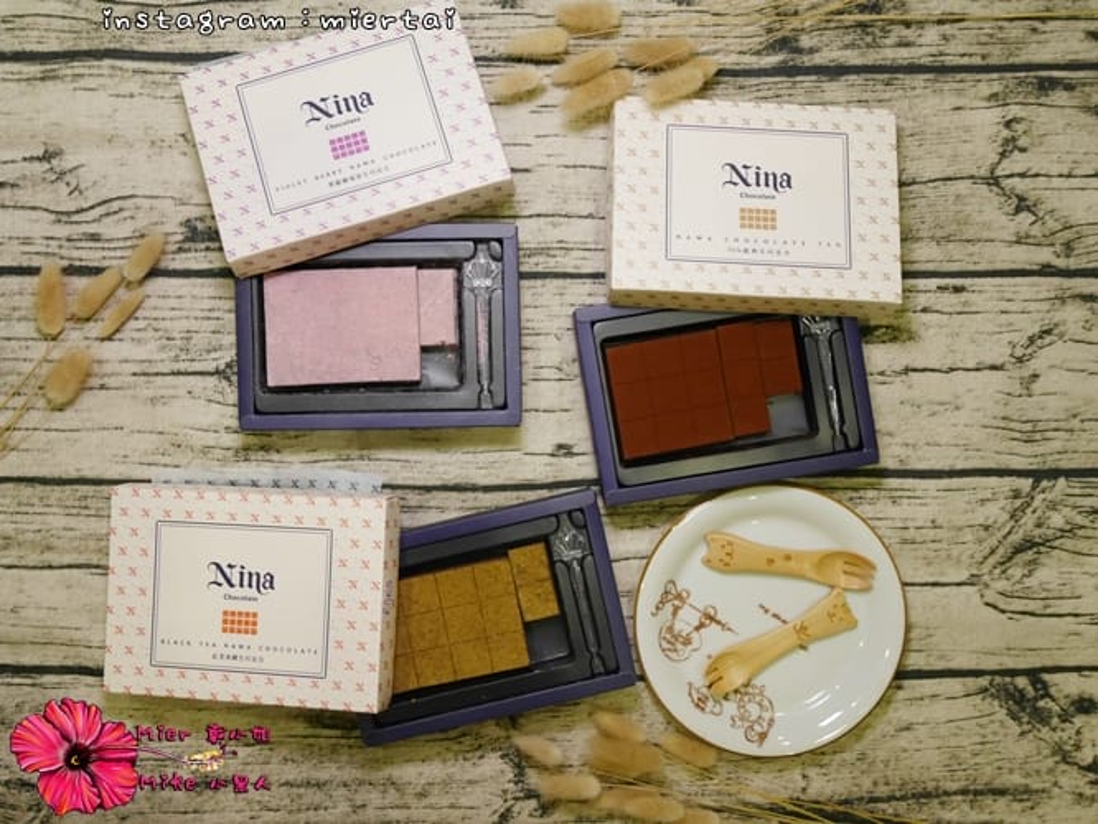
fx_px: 1269
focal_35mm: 40
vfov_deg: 36.0
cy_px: 412
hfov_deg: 46.8
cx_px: 549
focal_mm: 20
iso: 1250
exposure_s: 1/60
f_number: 4.6
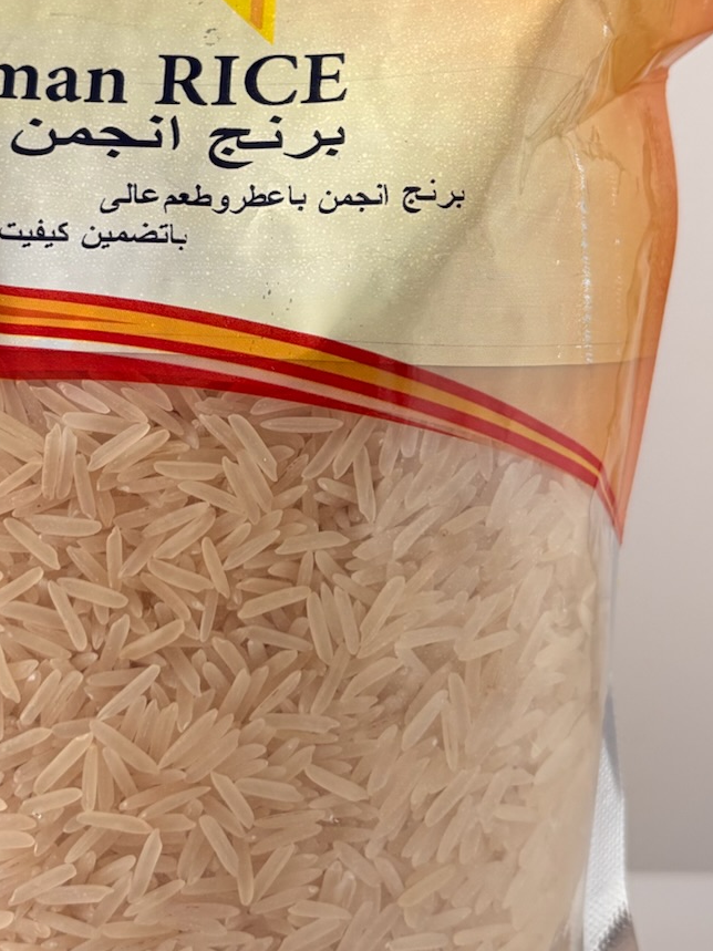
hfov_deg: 23.3
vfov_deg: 31.0
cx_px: 156
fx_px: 1703
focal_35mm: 62
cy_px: 331
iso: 125
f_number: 1.6
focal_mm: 5.96
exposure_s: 1/121
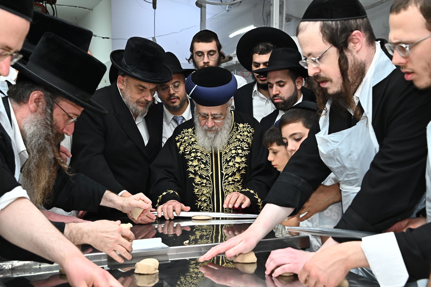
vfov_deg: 29.8
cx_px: 216
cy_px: 144
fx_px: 538
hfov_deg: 43.6
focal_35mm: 45
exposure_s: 1/200
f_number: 8
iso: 1600
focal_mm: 45
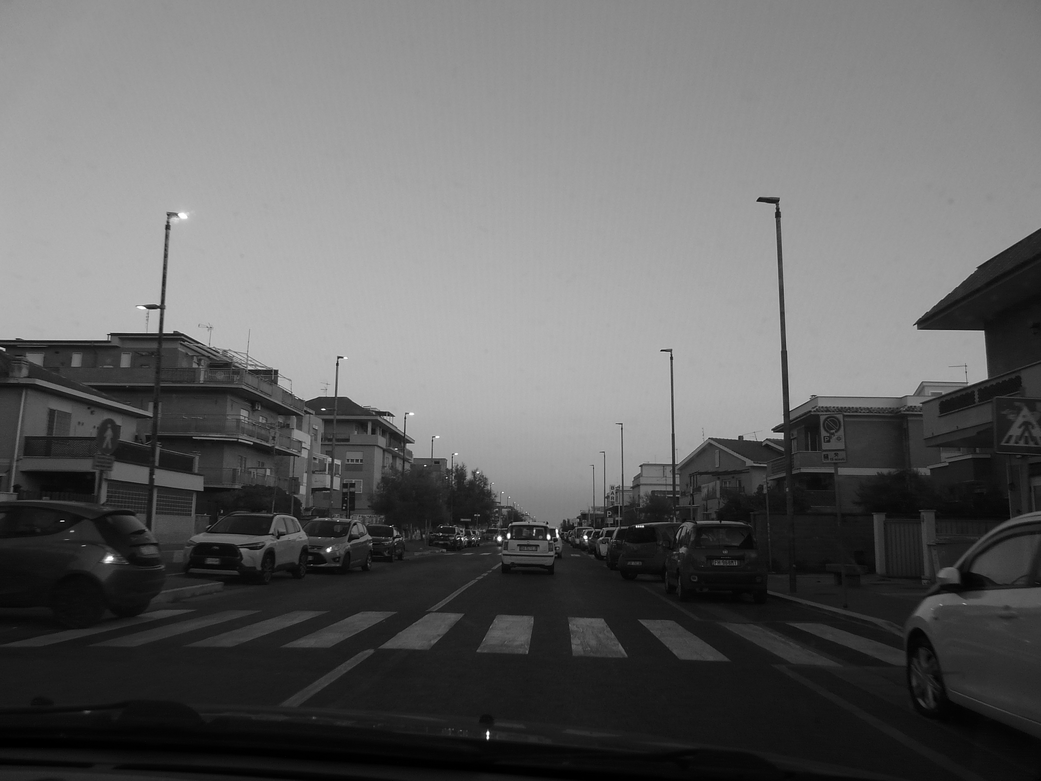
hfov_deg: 63.4
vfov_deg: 49.7
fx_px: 842
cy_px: 390
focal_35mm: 28
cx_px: 520
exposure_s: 1/80
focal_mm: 4.6
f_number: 2.8
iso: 100
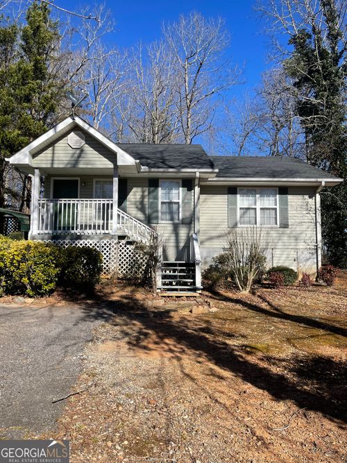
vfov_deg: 69.4
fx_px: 334
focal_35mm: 25
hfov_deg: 54.9
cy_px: 232
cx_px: 174
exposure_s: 1/3257
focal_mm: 5.1
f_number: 1.6
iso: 32
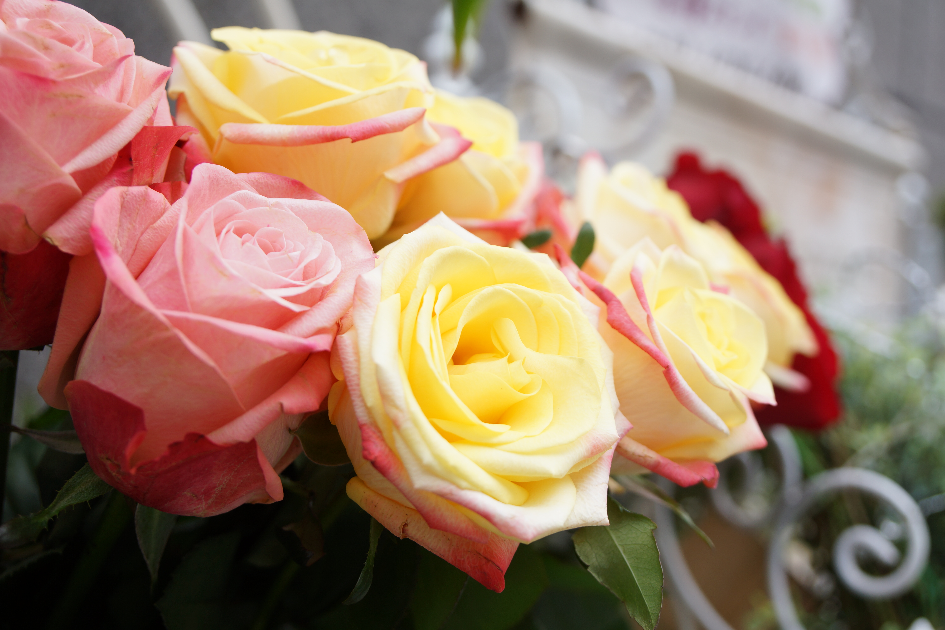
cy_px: 315
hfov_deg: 41.1
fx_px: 1260
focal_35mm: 48
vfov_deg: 28.1
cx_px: 472
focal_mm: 32
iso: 100
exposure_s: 1/125
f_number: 4
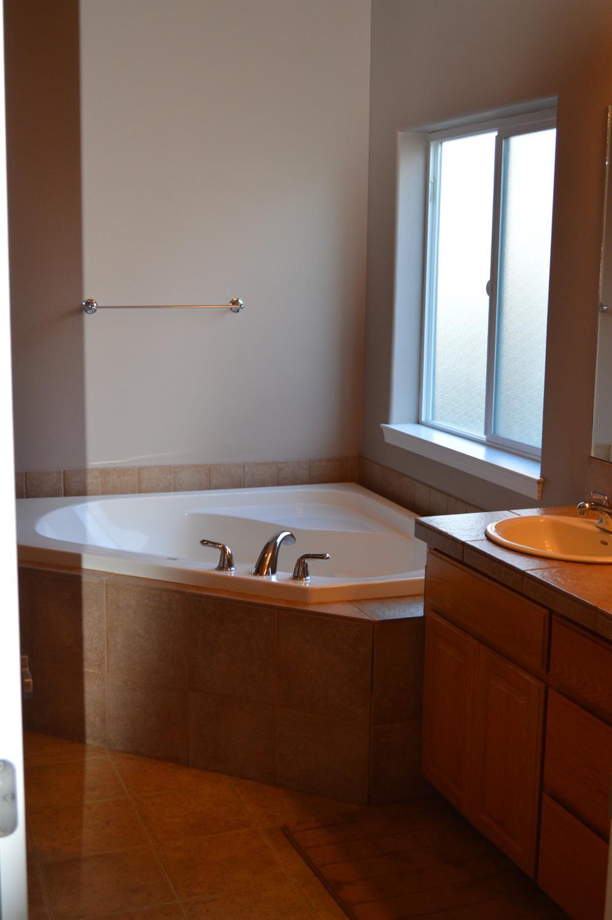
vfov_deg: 43.6
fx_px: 1149
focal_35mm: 45
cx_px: 306
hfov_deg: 29.8
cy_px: 460
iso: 560
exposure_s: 1/60
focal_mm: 30
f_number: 4.5
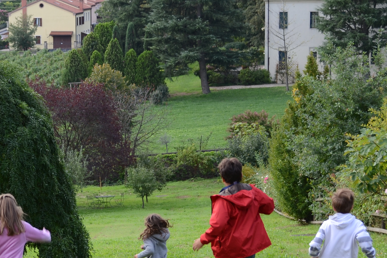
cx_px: 51
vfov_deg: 12.0
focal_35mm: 114
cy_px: 201
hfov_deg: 17.7
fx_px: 1227
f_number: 5.6
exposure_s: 1/125
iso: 100
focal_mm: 35
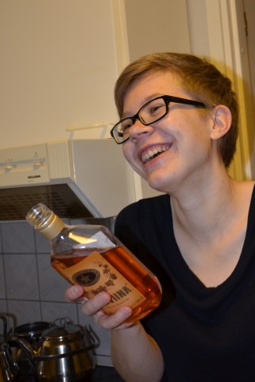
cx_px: 174
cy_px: 169
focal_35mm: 53
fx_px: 560
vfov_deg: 37.7
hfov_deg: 25.5
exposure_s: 1/60
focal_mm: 25
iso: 800
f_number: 4
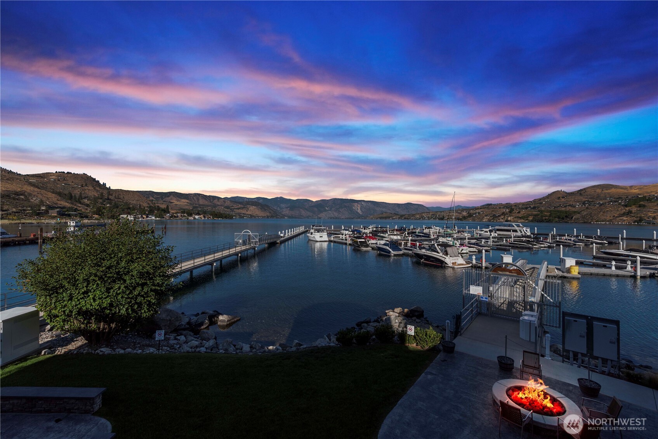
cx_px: 329
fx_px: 274
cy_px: 220
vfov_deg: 77.4
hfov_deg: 100.4
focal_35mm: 15
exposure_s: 1/1250
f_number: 8
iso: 100
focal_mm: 15
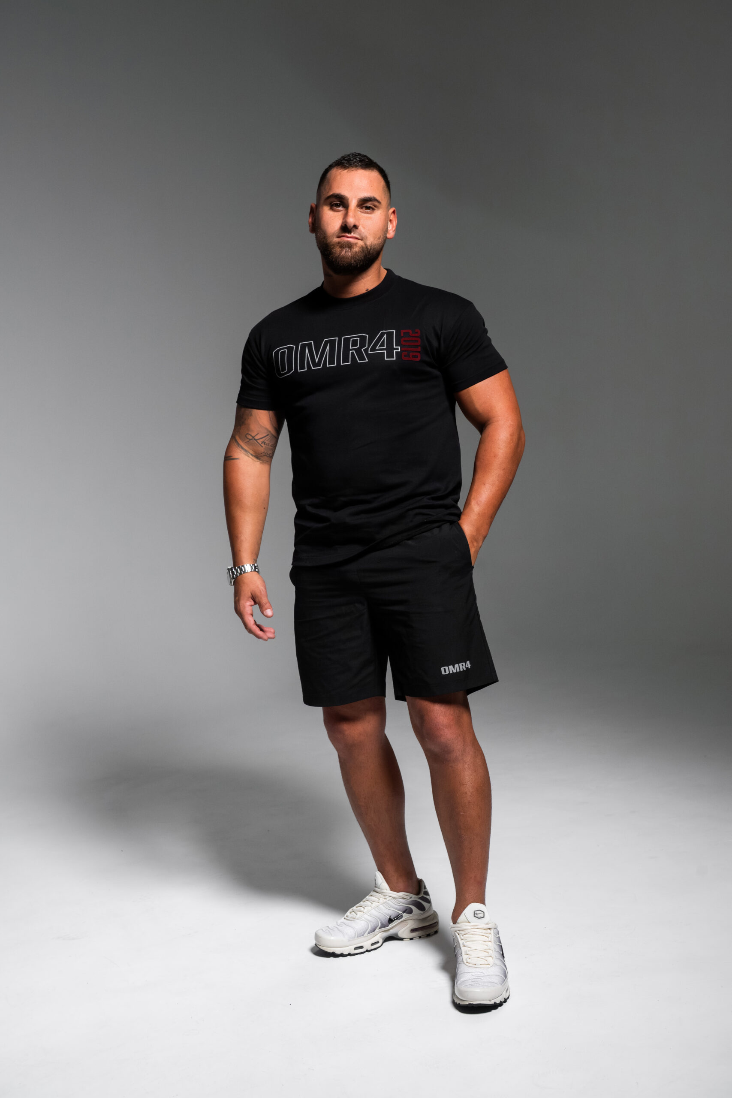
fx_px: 1372
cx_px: 366
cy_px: 549
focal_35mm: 45
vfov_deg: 43.6
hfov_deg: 29.9
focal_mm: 45
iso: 640
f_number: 6.3
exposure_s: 1/160
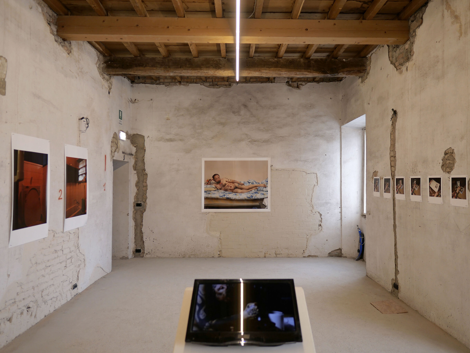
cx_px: 235
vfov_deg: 56.8
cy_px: 176
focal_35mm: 24
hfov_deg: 71.6
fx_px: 326
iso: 200
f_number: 1.4
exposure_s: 1/200
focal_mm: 12
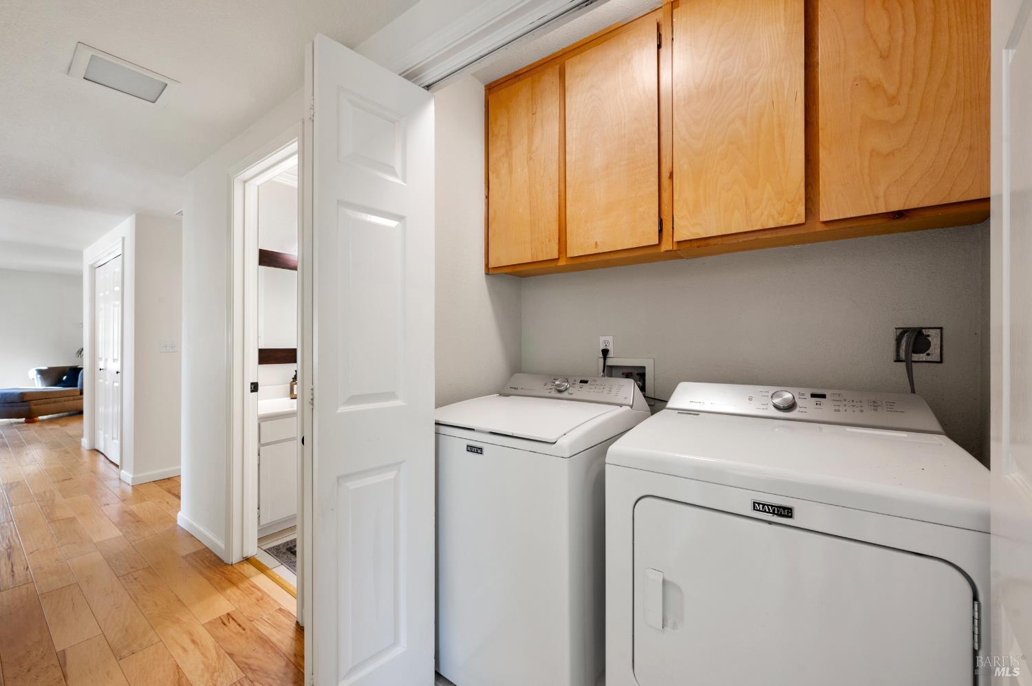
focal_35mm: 14
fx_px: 401
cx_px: 516
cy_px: 343
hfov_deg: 104.3
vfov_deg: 81.1
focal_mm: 14
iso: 250
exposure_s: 1/3
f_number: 9
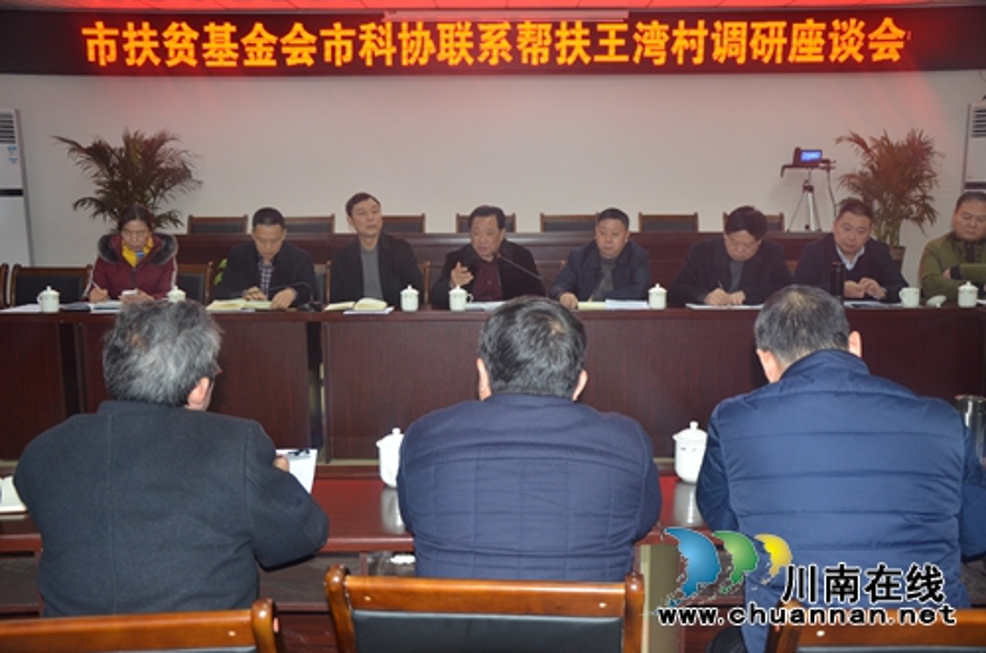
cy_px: 326
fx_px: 984
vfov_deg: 36.7
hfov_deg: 53.2
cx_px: 493
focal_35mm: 36
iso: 800
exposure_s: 1/60
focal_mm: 24
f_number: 3.8
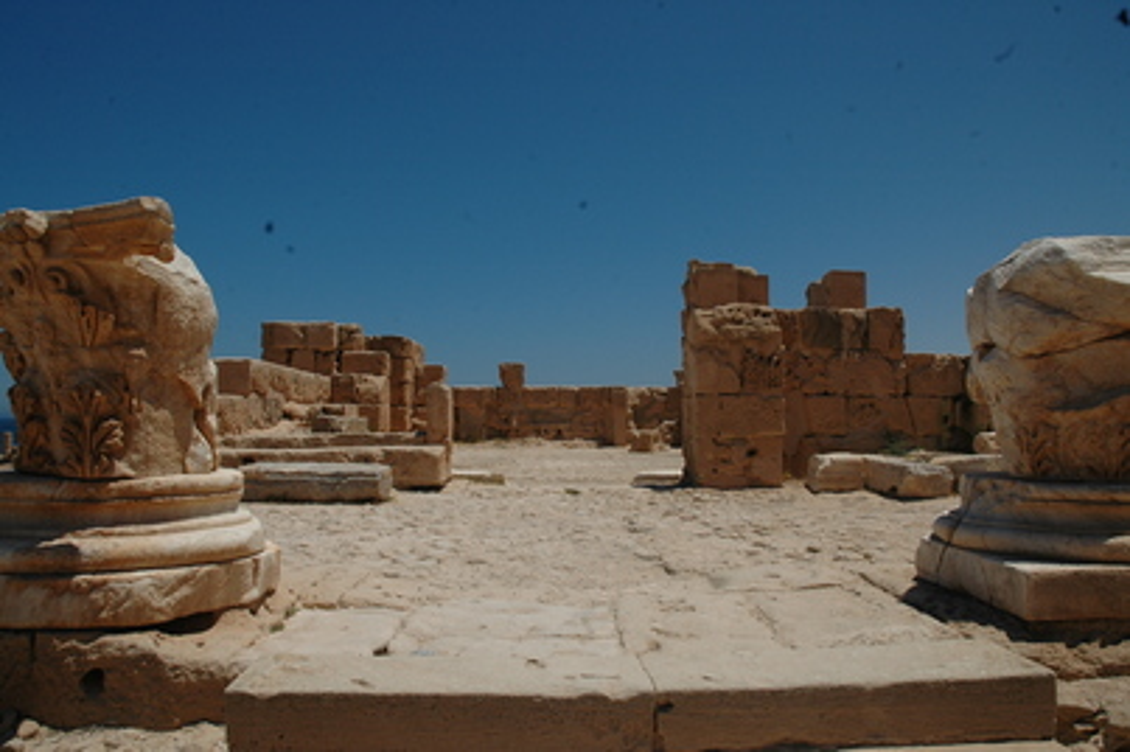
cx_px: 565
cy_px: 376
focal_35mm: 27
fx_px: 847
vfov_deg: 47.9
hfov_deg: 67.4
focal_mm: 18
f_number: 13
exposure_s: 1/640
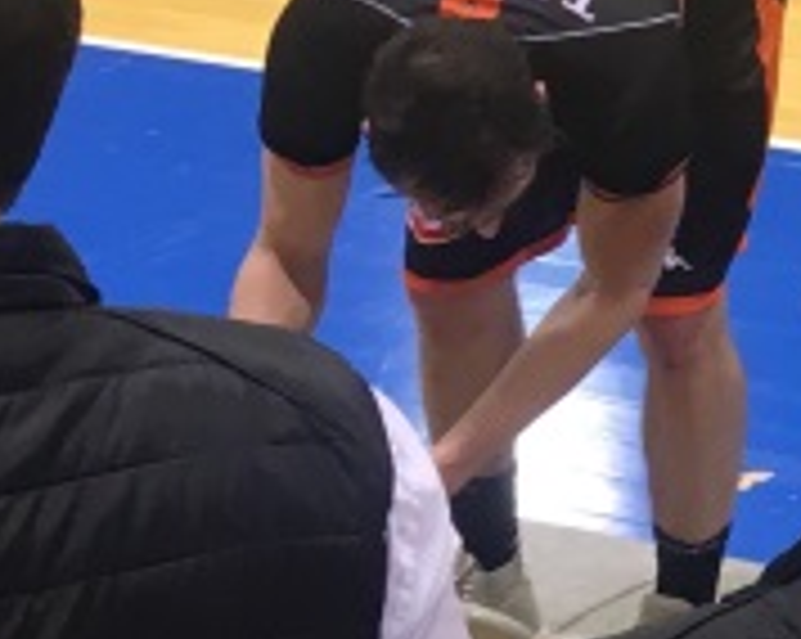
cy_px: -140
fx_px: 3765
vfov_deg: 9.6
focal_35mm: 159
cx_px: 1701
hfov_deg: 10.9
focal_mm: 4.15
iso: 40
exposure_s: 1/33
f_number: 2.2
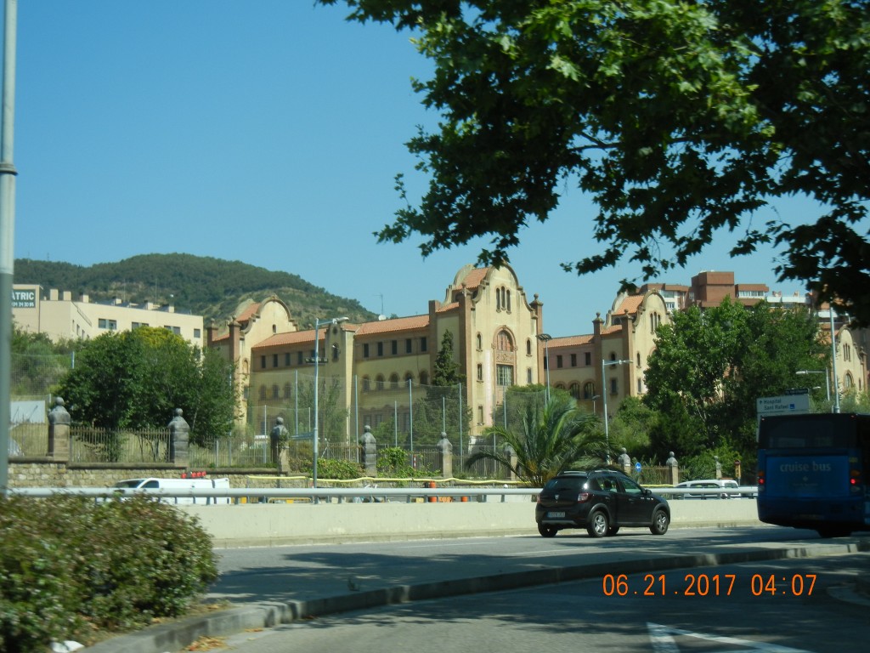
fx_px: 1307
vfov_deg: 28.0
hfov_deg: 36.8
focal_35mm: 52
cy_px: 326
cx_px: 435
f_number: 7.8
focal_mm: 9.3
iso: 160
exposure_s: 1/268
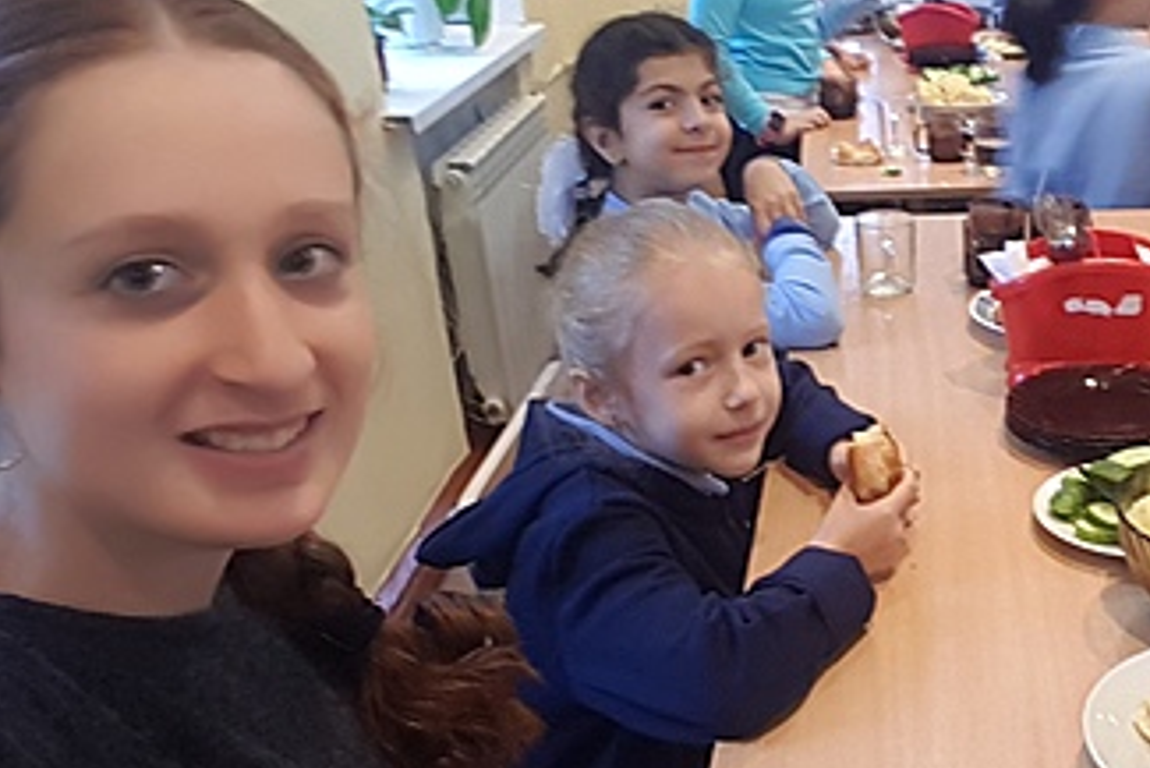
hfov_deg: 42.8
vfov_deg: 31.2
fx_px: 1374
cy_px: 336
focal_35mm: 43
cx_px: 959
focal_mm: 2.1
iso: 160
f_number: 1.7
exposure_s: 1/20
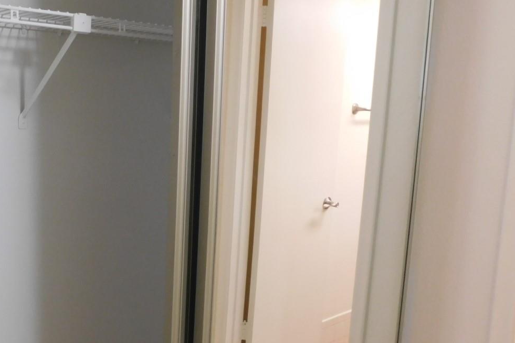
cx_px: 103
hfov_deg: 46.9
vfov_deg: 34.2
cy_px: 180
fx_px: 558
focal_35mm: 39
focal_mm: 4
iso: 280
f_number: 3
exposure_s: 1/30
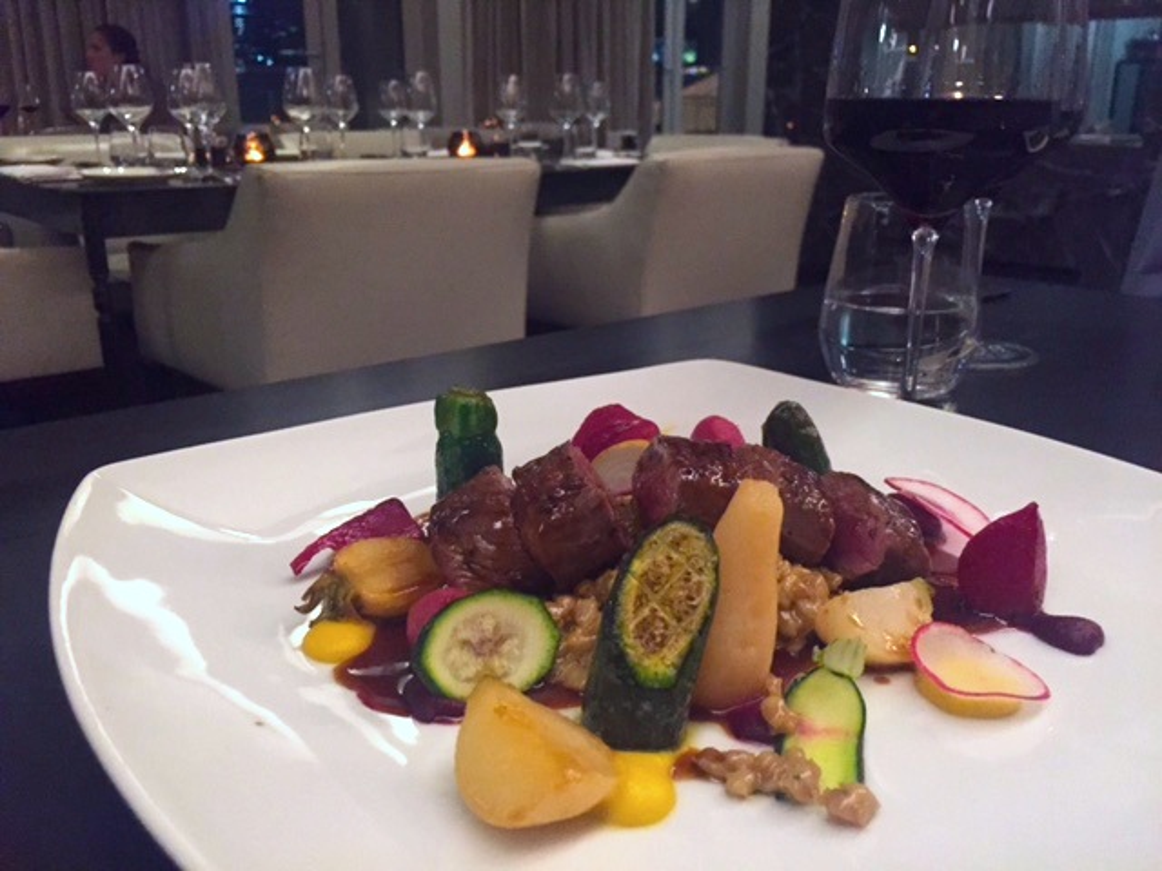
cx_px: 581
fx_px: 973
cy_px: 436
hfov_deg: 61.7
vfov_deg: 48.2
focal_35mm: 29
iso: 320
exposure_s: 1/15
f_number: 2.2
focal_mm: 4.15
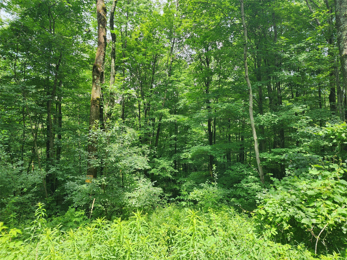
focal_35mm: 23
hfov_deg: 73.9
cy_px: 130
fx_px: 231
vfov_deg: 58.9
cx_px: 174
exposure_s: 1/180
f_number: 1.8
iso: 20
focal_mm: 6.4
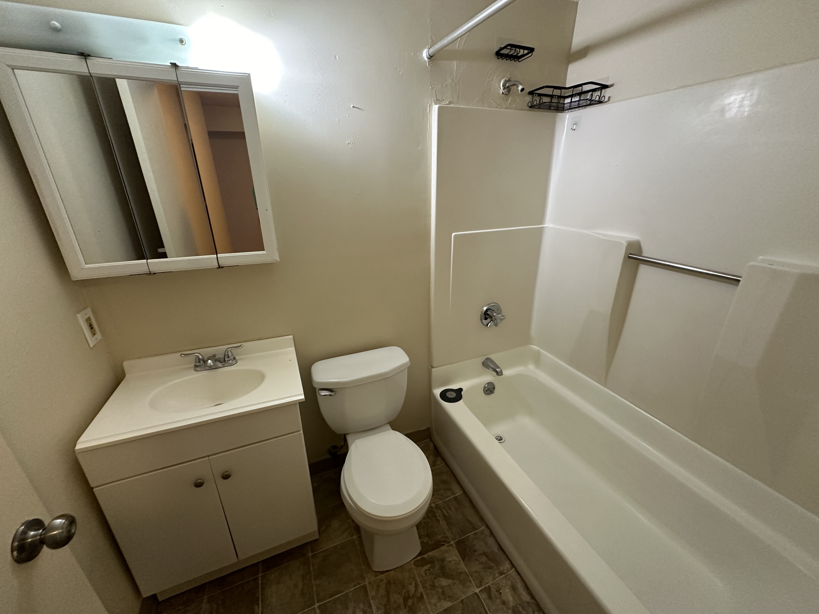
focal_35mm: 14
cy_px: 307
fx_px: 331
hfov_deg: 102.1
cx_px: 410
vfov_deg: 85.7
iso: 400
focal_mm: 2.22
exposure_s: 1/60
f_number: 2.2
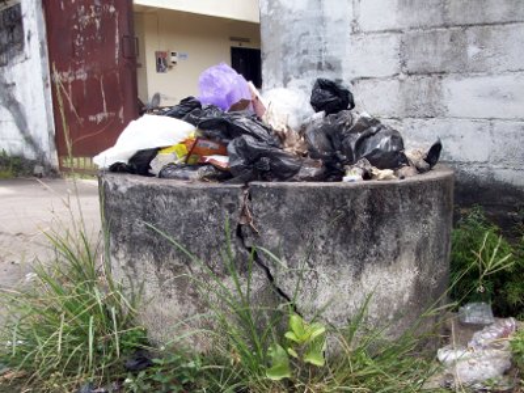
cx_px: 262
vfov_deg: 41.8
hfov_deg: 54.0
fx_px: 515
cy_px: 196
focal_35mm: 34
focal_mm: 5.7
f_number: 2.8
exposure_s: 1/302
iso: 64
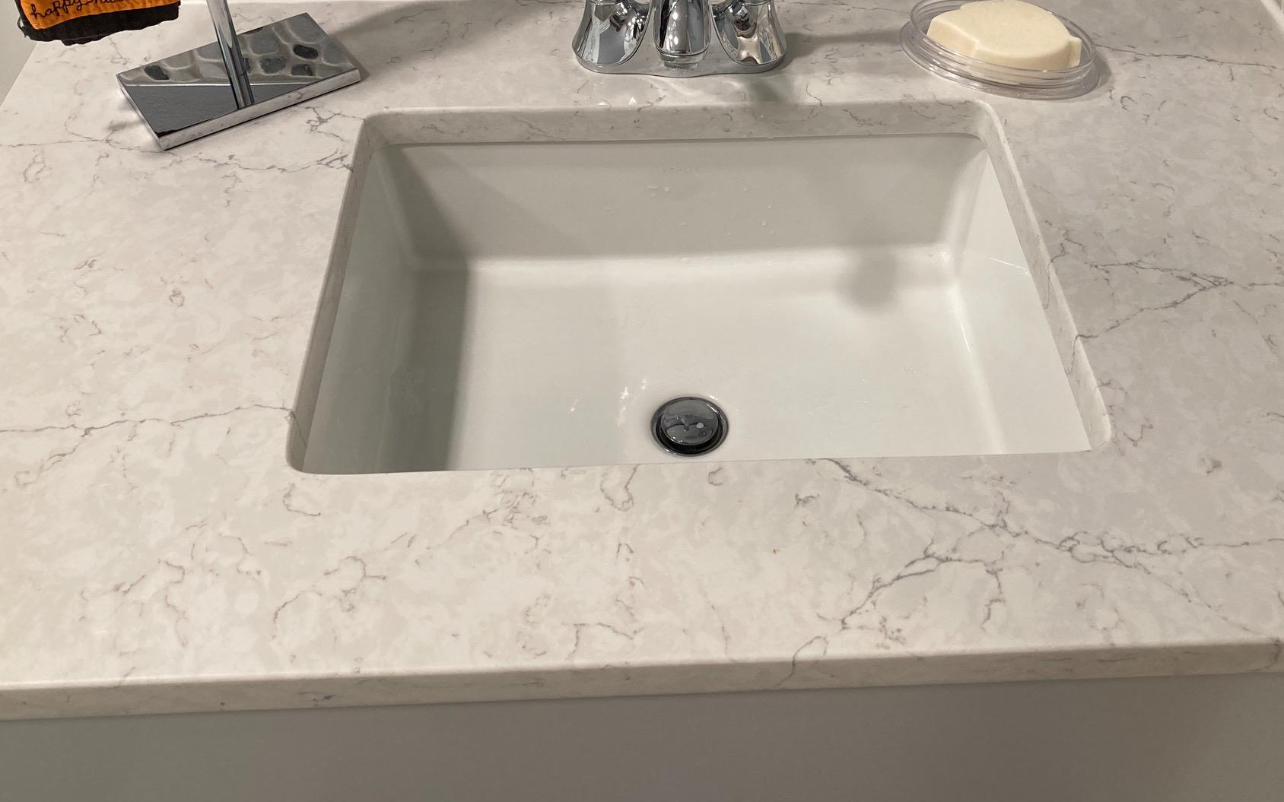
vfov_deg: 35.1
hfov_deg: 53.9
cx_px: 700
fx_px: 1260
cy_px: 295
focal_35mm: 36
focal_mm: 3.99
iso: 80
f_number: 1.8
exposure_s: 1/60
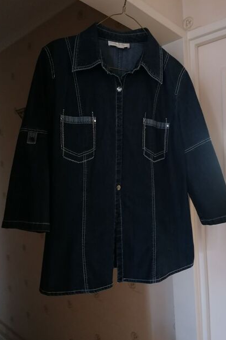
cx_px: 124
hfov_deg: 44.9
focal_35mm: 29
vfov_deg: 63.7
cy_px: 173
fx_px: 273
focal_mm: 4.75
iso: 640
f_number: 1.8
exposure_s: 1/25
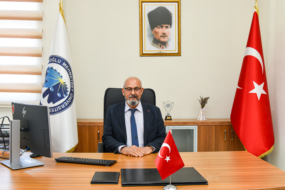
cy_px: 101
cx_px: 137
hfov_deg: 49.5
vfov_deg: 34.2
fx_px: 309
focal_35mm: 39
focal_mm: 34
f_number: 4.5
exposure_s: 1/80
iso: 800
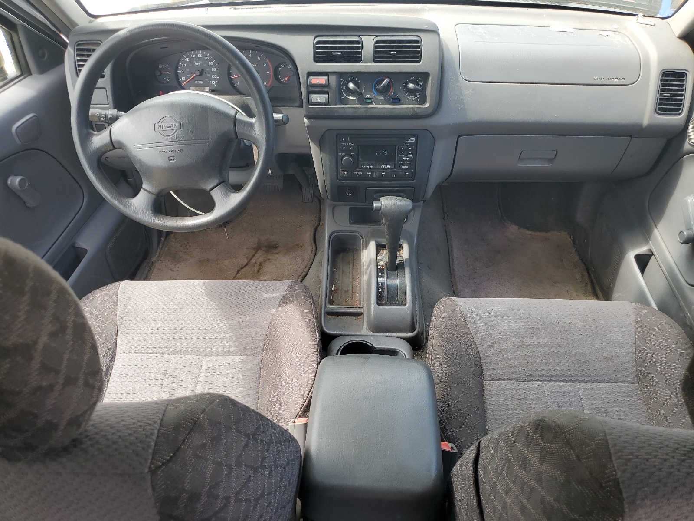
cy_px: 260
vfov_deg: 53.1
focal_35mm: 26
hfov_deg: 67.3
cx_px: 347
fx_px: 521
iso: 50
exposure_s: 1/312
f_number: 1.5
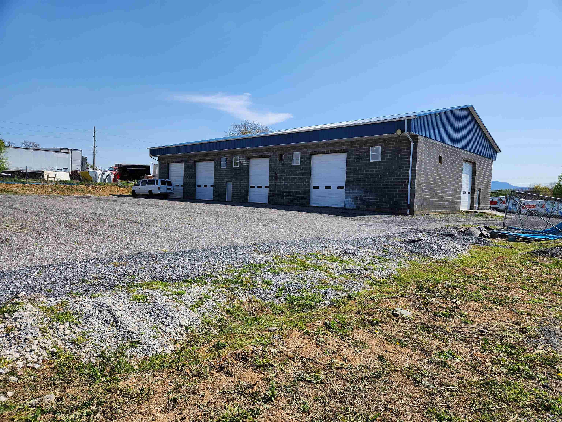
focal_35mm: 23
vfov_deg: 58.9
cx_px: 281
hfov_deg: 73.9
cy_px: 211
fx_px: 373
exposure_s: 1/1884
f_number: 1.8
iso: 20
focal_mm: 5.4
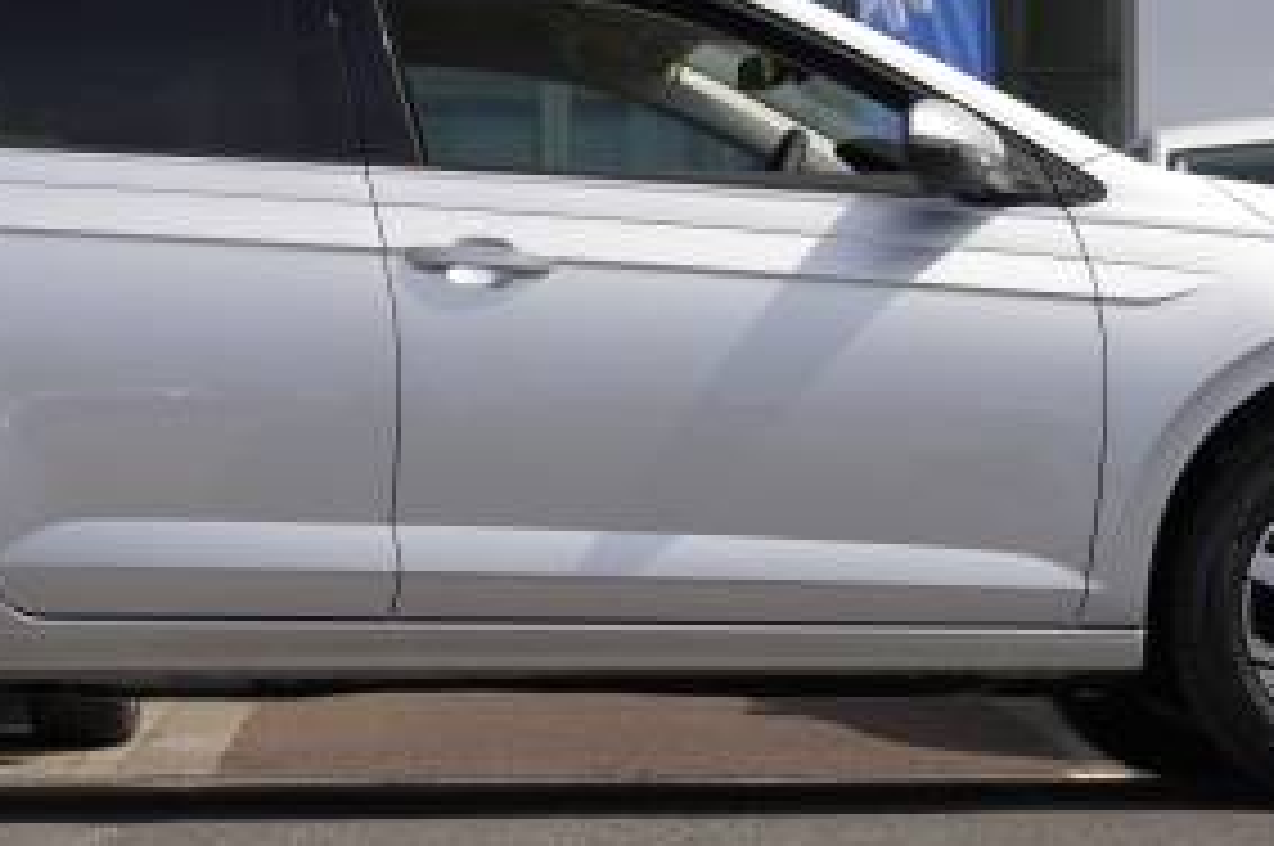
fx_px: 4568
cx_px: 549
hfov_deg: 15.9
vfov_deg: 10.5
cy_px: 126
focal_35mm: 129
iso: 100
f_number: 4.5
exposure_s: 1/400
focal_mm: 57.1
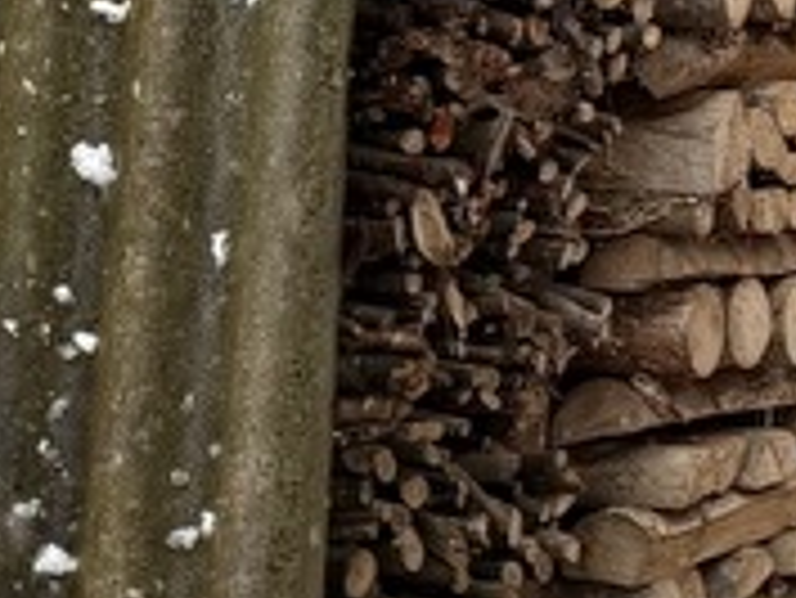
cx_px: -495
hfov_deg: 11.5
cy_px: 746
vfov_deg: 9.0
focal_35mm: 163
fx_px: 3751
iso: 80
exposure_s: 1/121
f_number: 1.78
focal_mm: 6.76
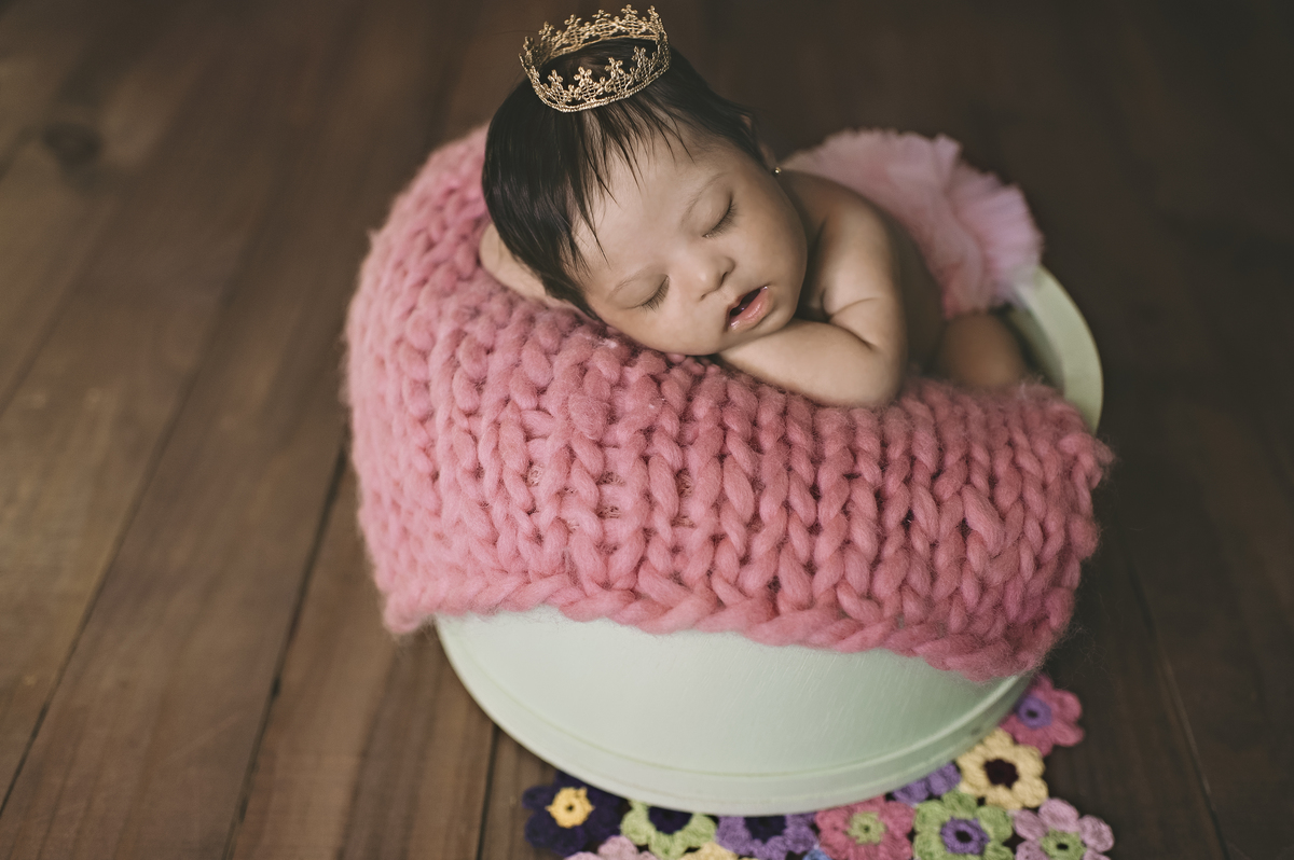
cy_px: 430
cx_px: 647
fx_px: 1257
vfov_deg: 37.8
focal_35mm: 35
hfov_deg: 54.5
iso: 500
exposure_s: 1/200
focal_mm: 35
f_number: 2.2
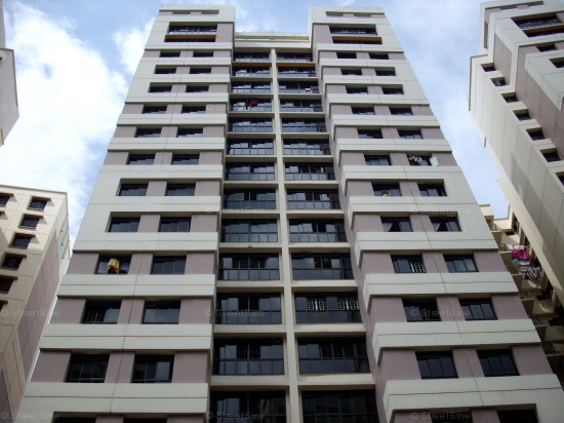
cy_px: 212
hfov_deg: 50.2
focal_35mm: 37
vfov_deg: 38.6
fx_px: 603
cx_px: 282
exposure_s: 1/400
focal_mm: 6.2
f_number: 5.6
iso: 80
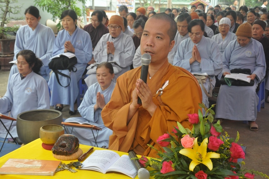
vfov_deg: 22.6
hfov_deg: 33.4
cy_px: 90
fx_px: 448
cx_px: 134
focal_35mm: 60
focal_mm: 40
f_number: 7.1
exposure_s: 1/200
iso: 1000
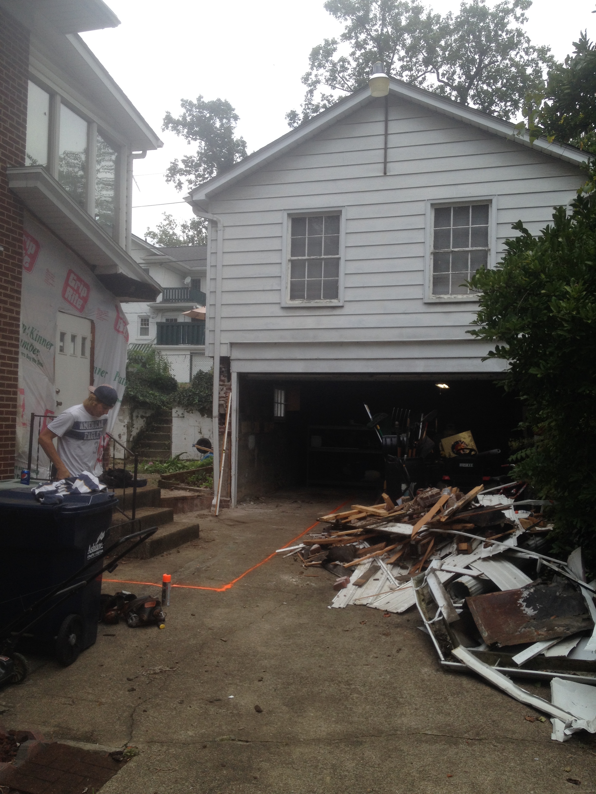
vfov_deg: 52.6
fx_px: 803
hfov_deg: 40.7
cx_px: 298
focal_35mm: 35
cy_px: 397
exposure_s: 1/171
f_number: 2.4
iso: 50
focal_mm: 4.28
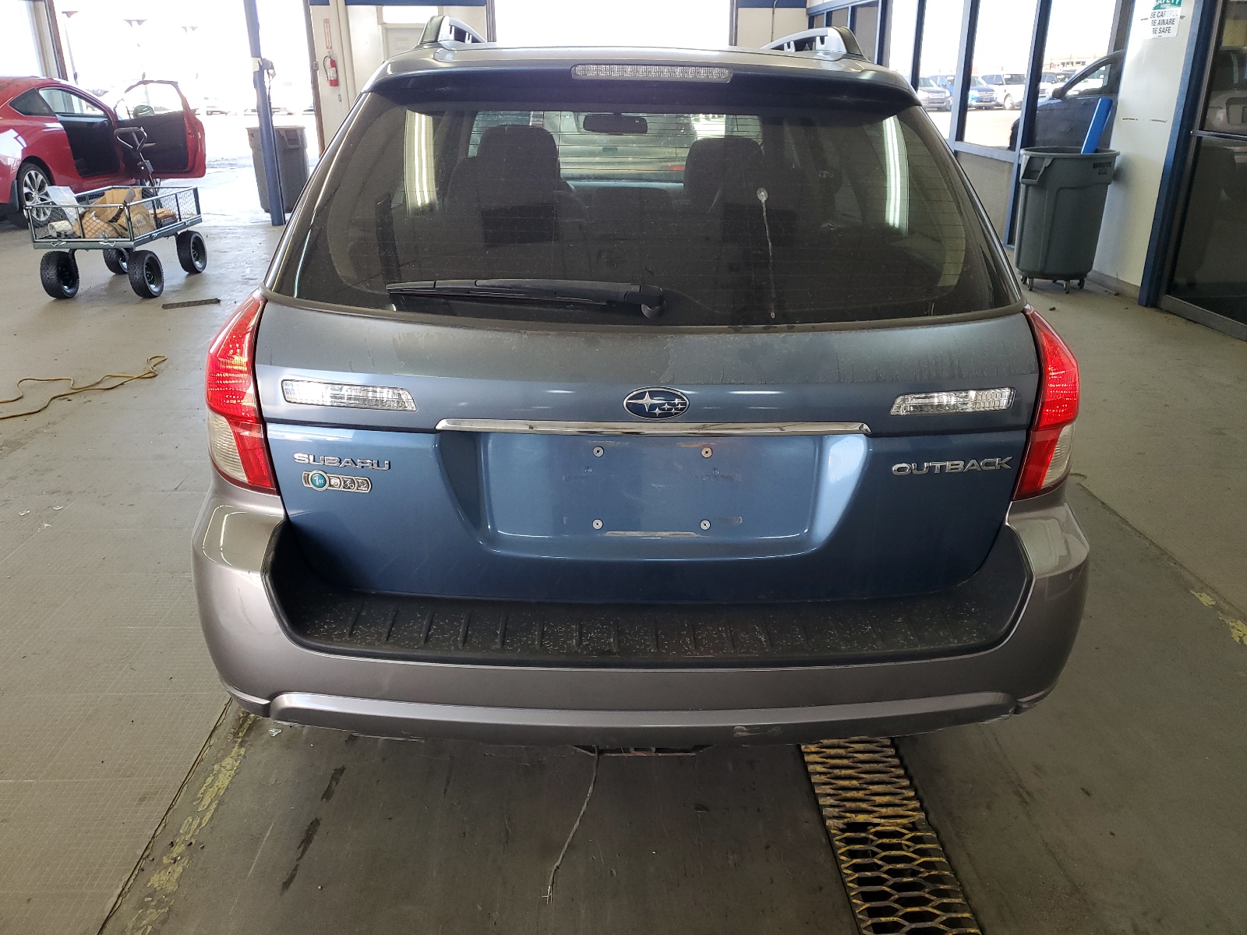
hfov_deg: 67.3
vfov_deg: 53.1
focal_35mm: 26
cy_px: 468
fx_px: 937
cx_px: 624
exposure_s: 1/120
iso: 84
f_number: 1.5
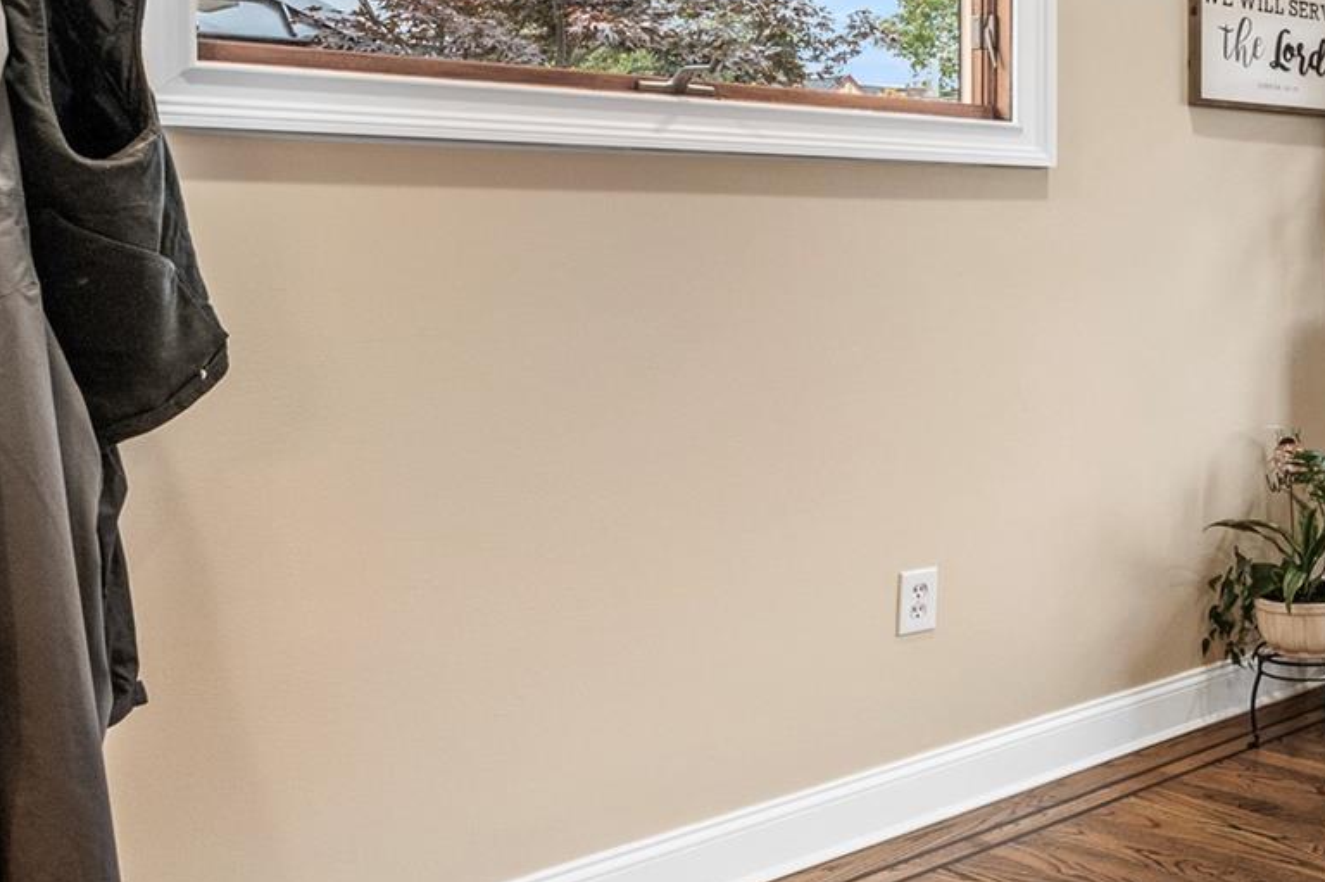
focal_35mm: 40
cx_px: 1653
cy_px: 242
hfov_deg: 35.8
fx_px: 1471
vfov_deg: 32.8
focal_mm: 15
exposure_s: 1/3
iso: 500
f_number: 8
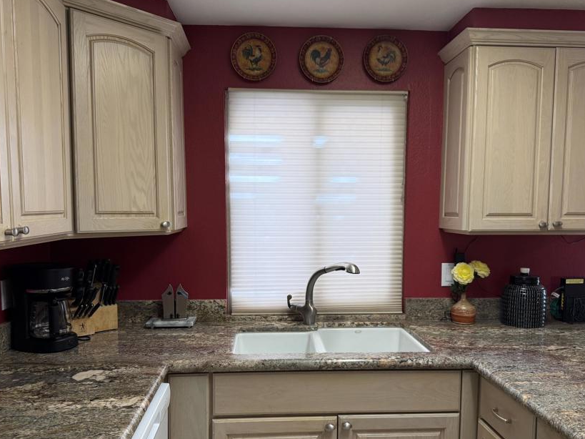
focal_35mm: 30
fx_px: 507
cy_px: 253
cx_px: 299
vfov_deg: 46.6
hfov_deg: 60.0
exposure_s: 1/120
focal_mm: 6.76
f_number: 1.78
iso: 160
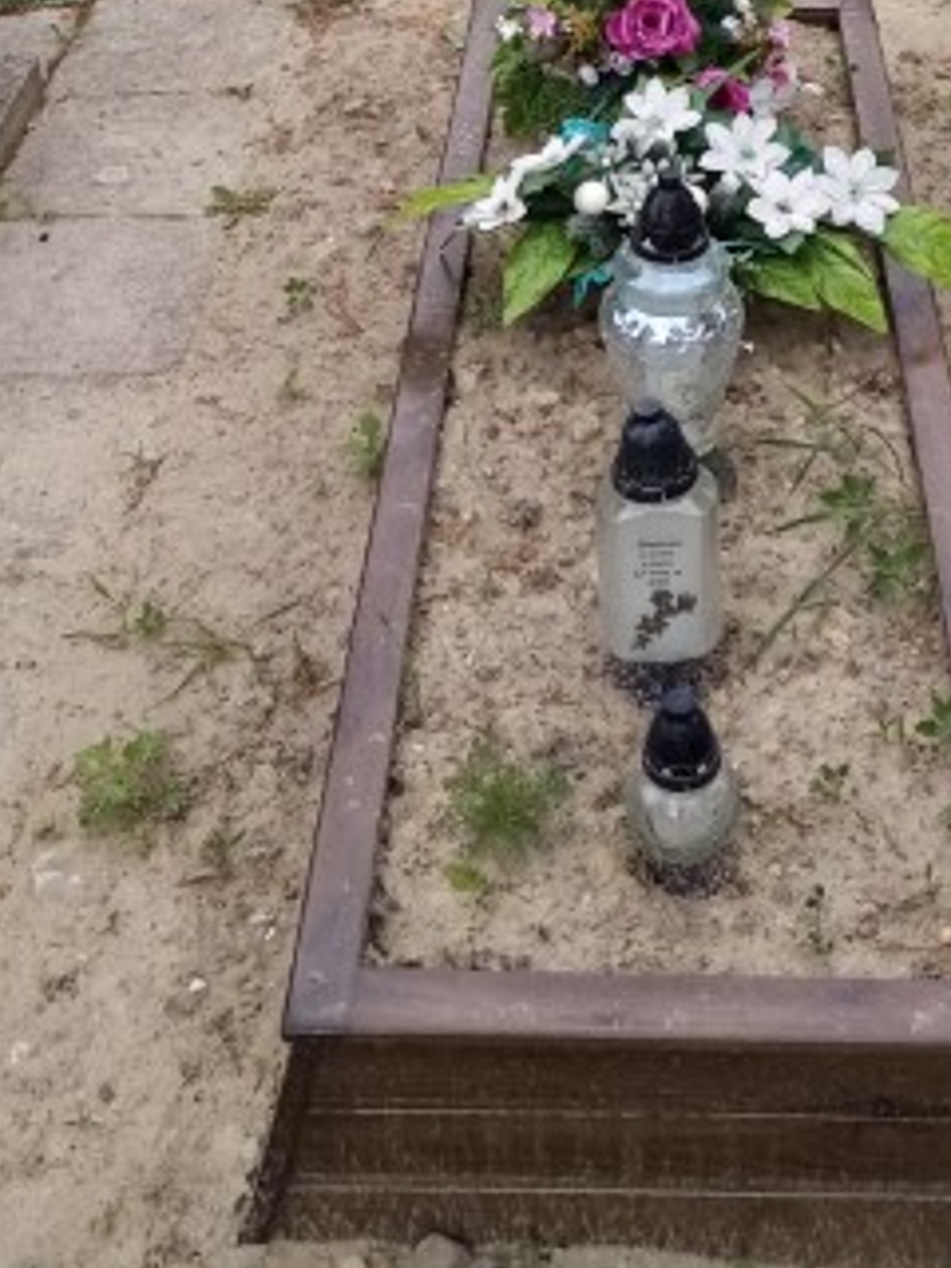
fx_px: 1905
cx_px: 622
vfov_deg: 34.1
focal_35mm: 52
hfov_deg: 27.9
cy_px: 52
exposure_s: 1/511
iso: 109
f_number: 1.8
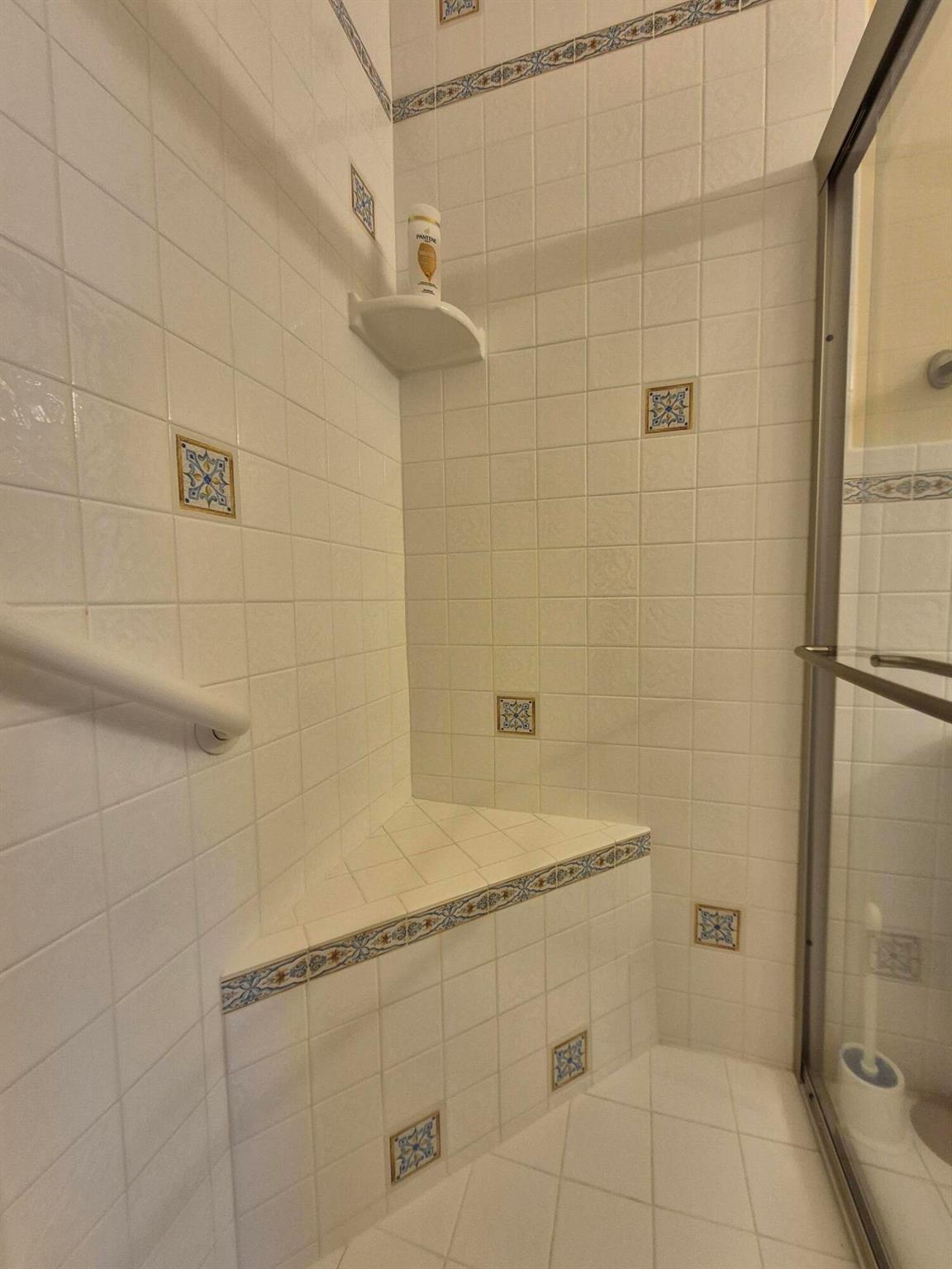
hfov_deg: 89.9
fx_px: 477
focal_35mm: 13
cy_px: 634
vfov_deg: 106.2
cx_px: 476
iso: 125
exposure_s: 1/60
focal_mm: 1.74
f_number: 2.2
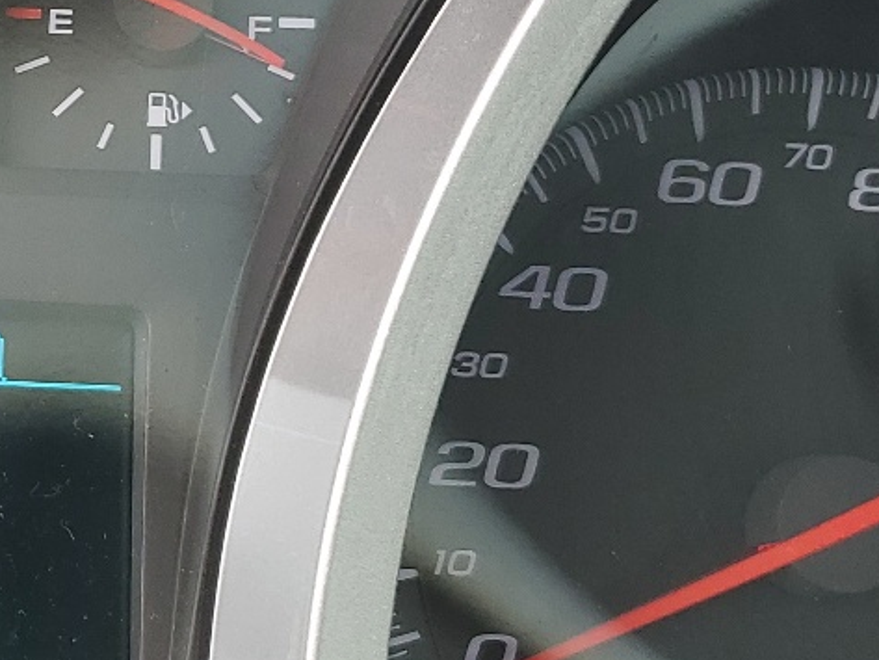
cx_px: -195
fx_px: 2235
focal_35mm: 88
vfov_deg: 16.8
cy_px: 405
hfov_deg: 20.7
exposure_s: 1/169
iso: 50
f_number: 1.5
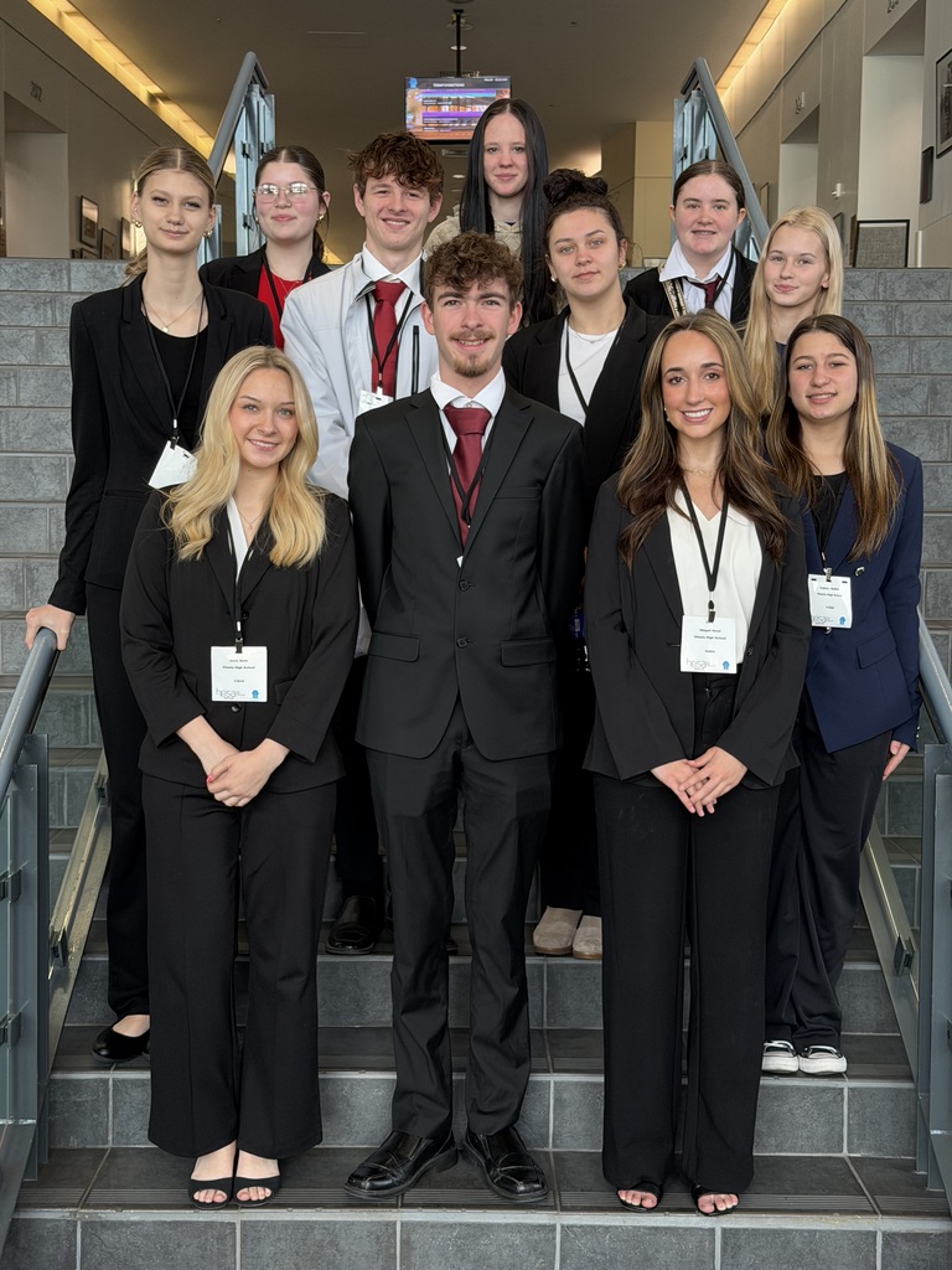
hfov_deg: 30.3
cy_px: 635
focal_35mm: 48
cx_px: 476
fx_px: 1760
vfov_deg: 39.7
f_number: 1.78
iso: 64
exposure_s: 1/120
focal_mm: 6.76
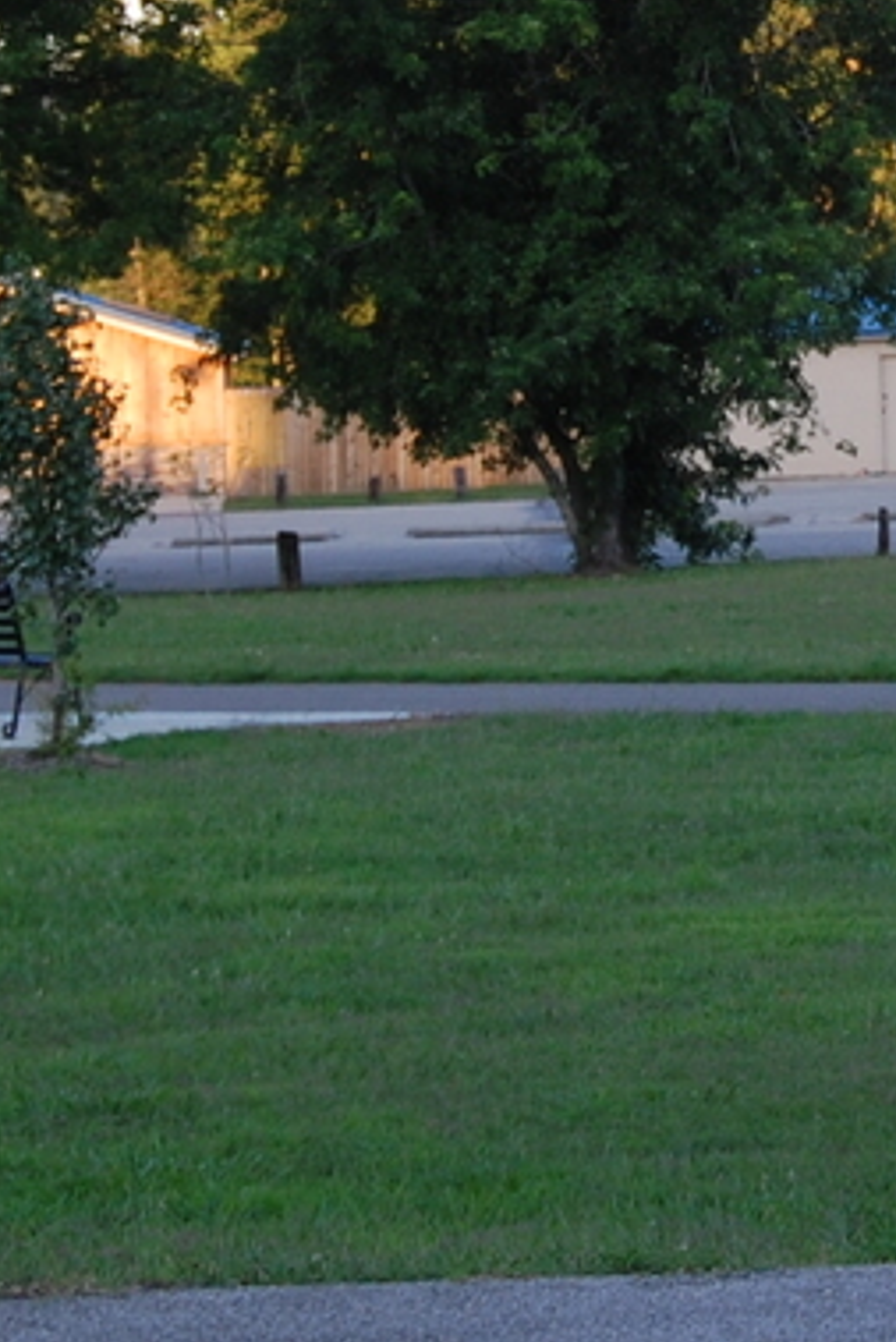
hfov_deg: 8.2
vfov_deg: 12.3
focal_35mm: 167
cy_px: 198
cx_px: 880
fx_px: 6213
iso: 250
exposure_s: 1/125
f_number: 5.6
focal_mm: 35
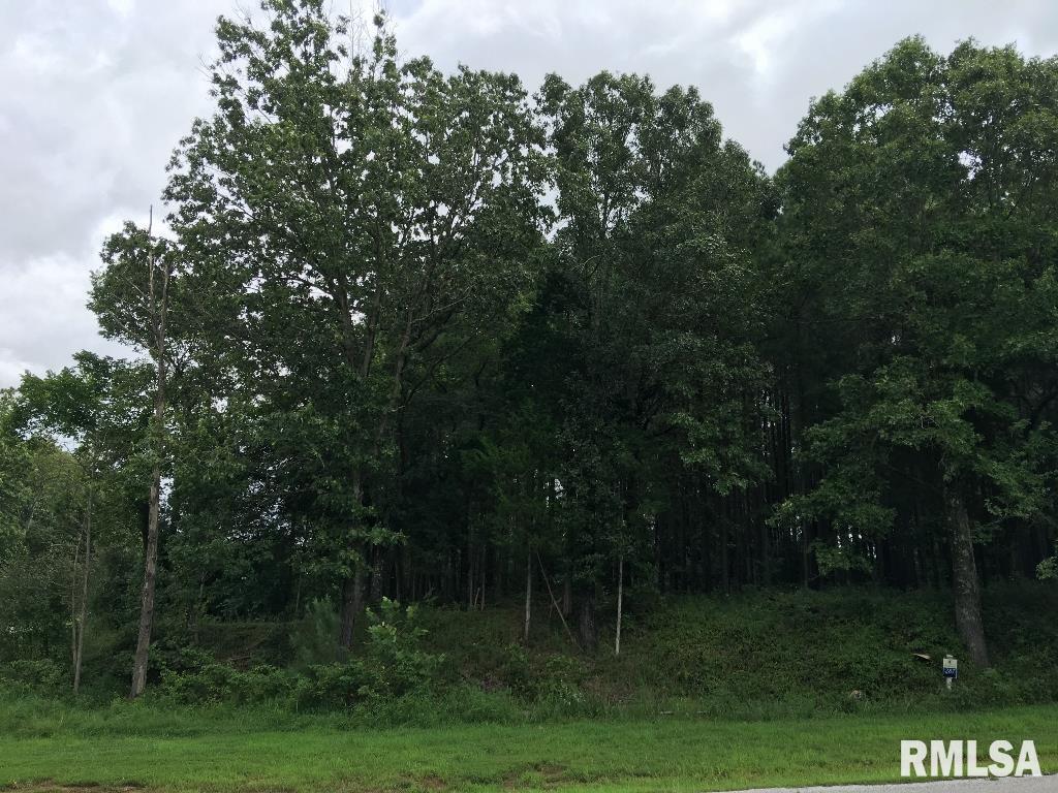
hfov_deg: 61.7
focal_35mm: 29
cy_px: 396
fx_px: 886
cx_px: 529
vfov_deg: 48.2
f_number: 2.2
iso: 25
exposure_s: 1/785
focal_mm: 4.15
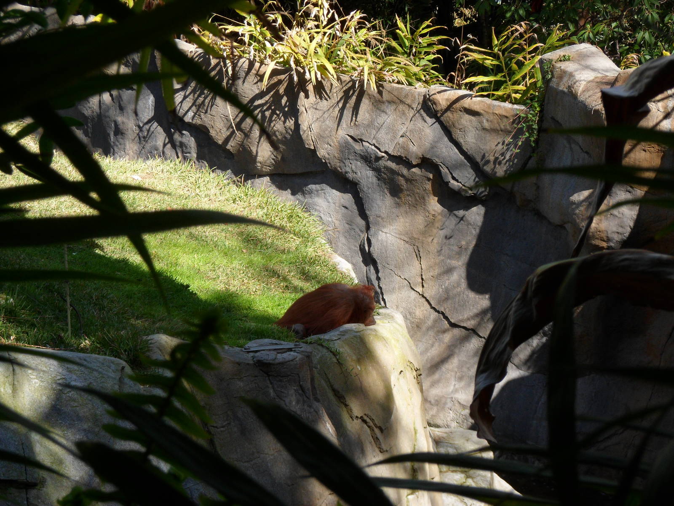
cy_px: 253
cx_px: 337
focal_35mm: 105
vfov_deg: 14.1
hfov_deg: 18.7
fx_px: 2044
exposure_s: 1/180
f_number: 5.3
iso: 80
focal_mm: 17.7
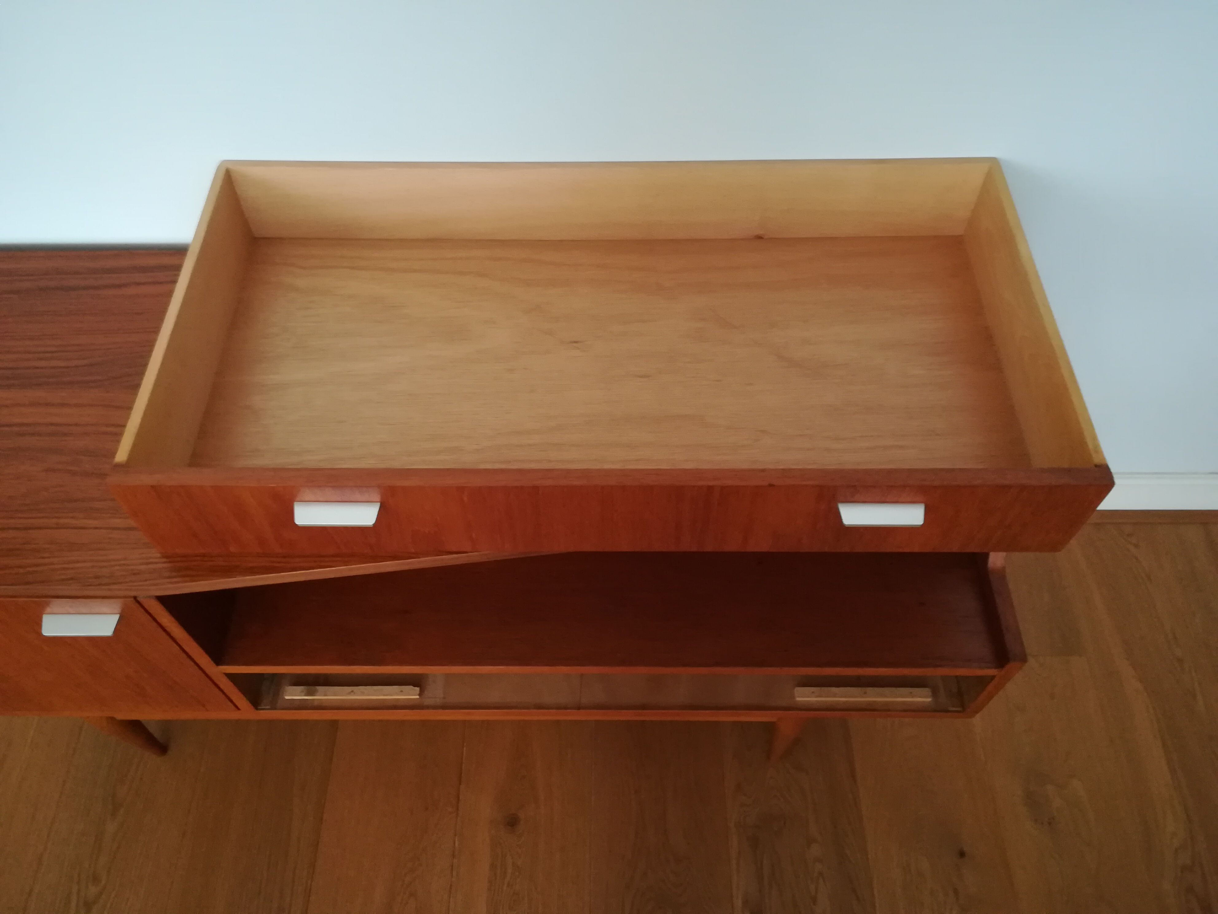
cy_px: 457
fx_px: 915
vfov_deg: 53.1
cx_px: 609
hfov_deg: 67.3
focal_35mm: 26
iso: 640
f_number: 2.2
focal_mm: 3.83
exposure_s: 1/15
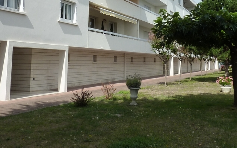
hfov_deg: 46.2
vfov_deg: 28.9
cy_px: 21
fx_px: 278
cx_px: 129
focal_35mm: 43
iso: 125
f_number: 5
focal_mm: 4.1
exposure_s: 1/500
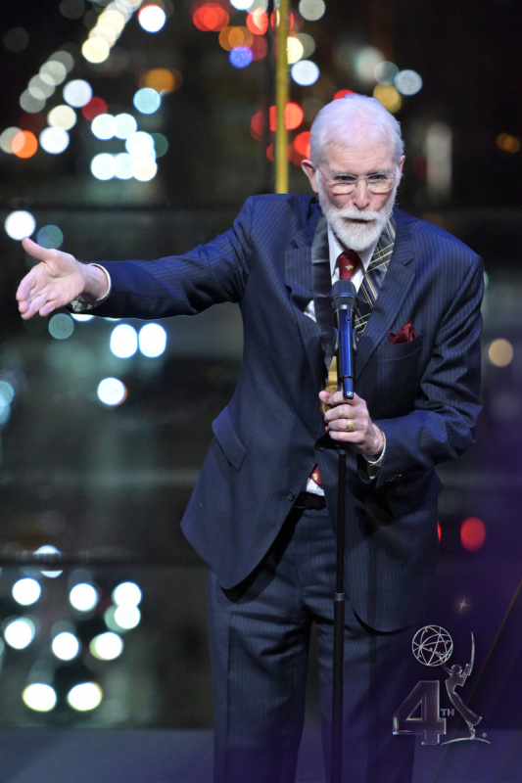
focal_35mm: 225
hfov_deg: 6.1
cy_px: 392
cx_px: 261
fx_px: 4895
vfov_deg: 9.2
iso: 4000
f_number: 2.8
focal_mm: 150
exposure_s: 1/400
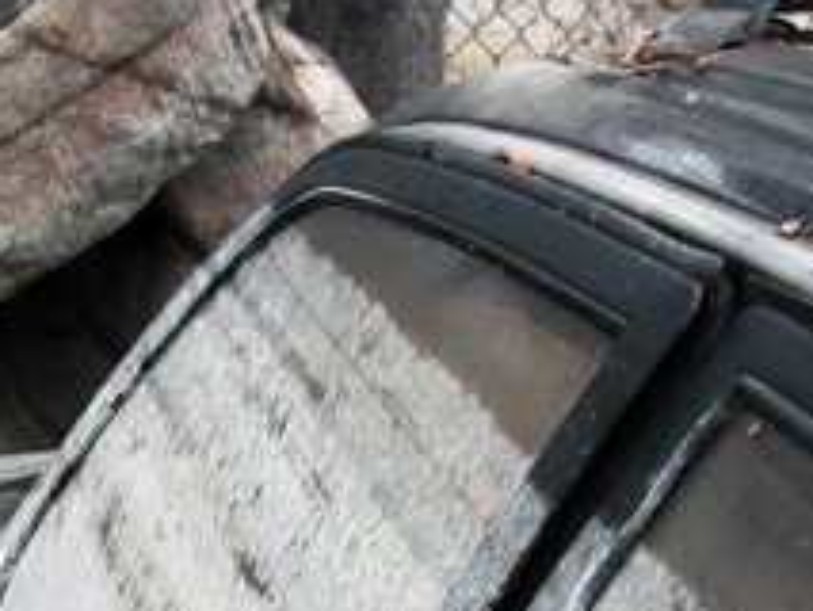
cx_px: 336
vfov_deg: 10.5
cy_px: 825
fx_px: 3243
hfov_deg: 14.3
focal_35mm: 138
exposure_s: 1/192
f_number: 4.3
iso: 100
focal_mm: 12.4
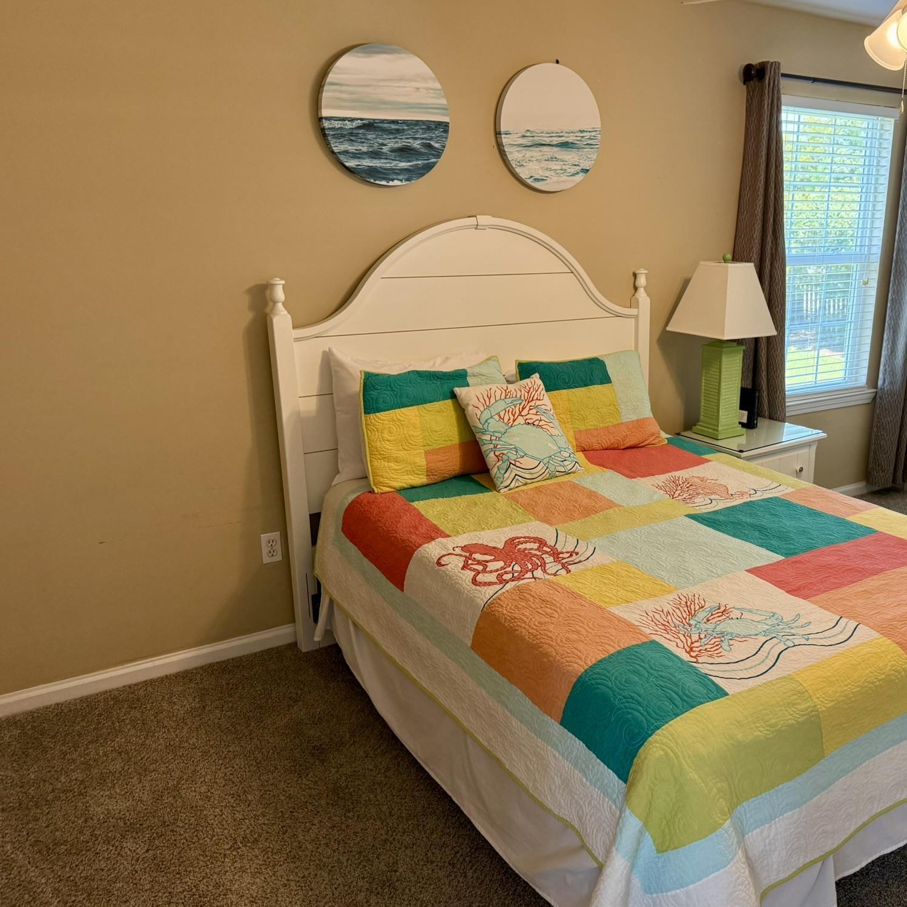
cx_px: 611
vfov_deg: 55.6
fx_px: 860
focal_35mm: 29
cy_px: 455
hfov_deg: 54.4
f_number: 1.78
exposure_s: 1/120
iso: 200
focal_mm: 6.76
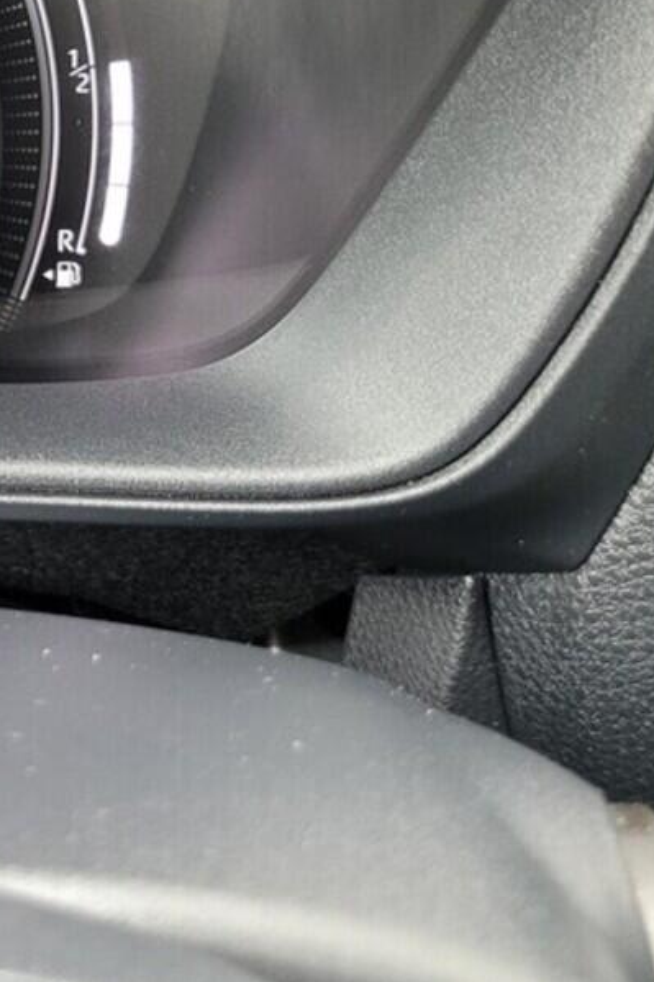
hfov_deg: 17.6
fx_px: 1772
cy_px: 156
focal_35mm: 65
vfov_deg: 30.0
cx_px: -459
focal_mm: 5.4
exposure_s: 1/50
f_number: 1.8
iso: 640
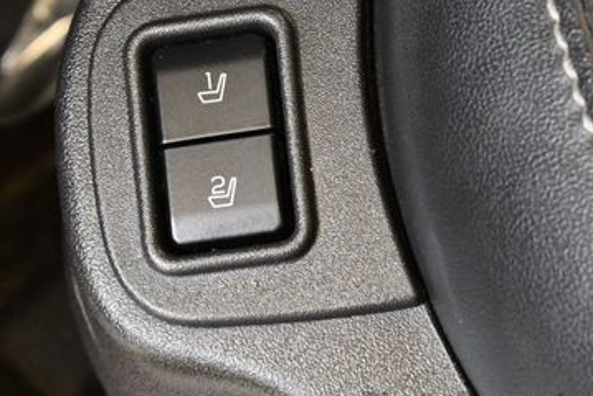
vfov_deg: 7.0
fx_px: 3231
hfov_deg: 10.5
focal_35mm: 196
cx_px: 342
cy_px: 84
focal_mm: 55
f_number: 5.6
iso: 4500
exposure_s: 1/60
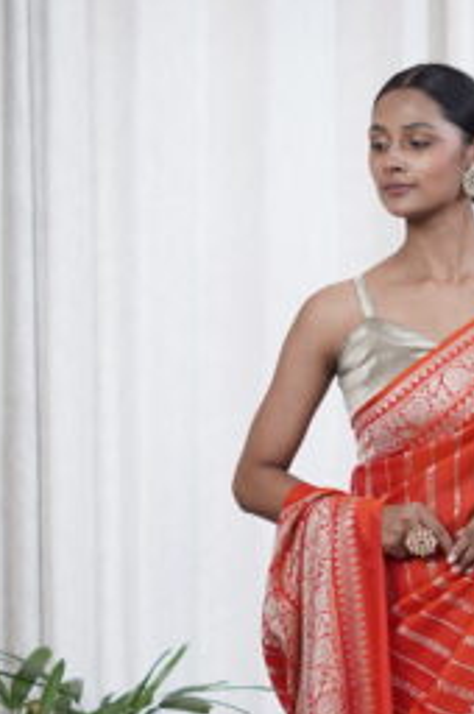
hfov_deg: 10.3
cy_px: 572
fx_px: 2614
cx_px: 382
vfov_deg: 15.4
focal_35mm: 132
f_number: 2
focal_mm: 50
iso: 250
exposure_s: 1/100
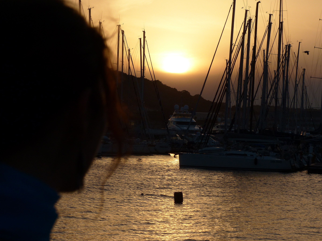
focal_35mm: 135
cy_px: 120
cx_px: 161
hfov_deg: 14.6
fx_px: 1256
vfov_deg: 11.0
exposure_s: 1/1600
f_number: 4.5
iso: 100
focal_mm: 24.3
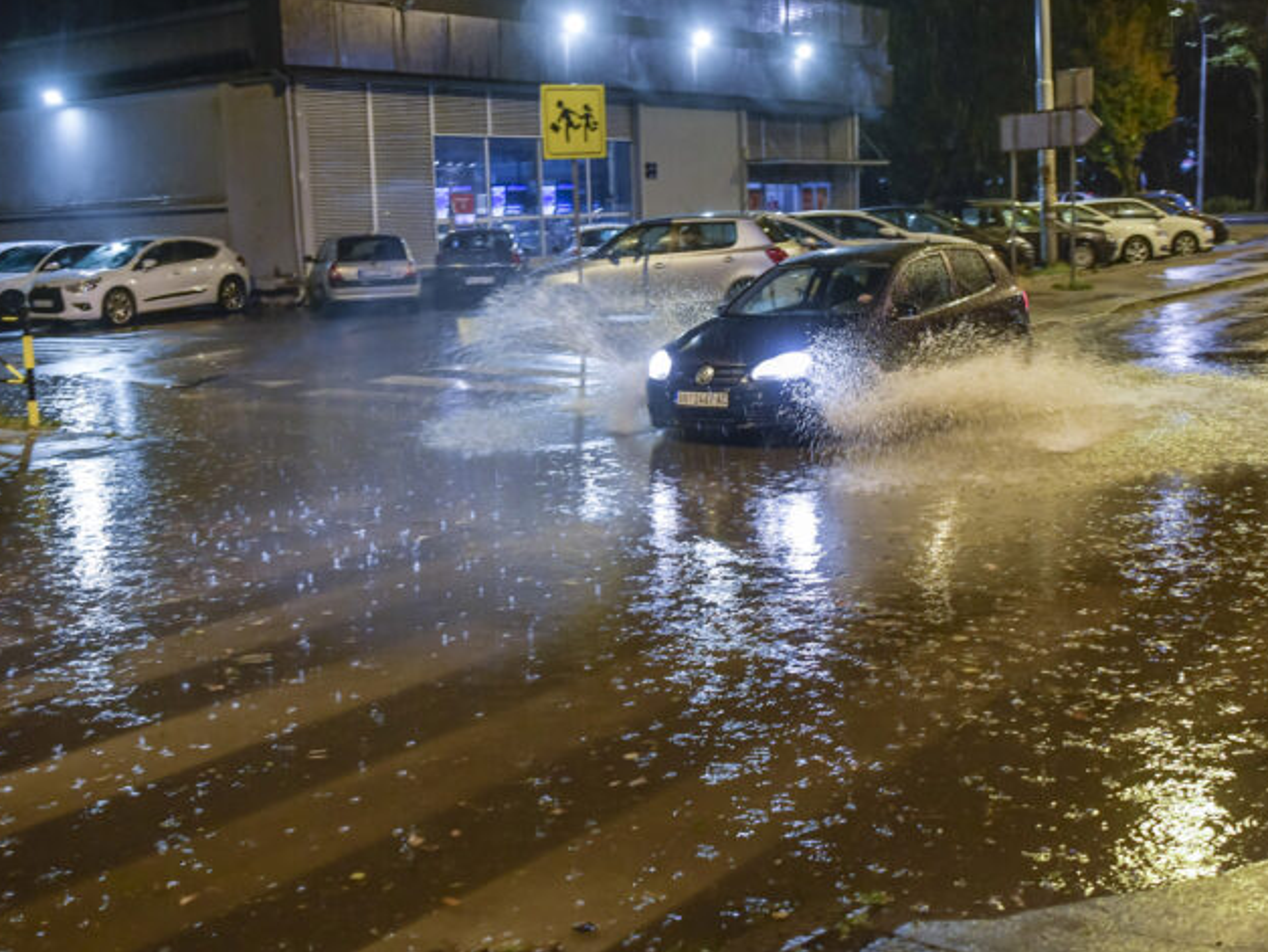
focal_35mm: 40
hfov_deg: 46.7
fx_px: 1466
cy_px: 493
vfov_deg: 36.0
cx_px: 702
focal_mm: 29
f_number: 2.8
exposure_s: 1/80
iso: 2500
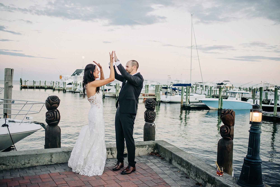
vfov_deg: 37.9
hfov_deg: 54.4
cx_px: 140
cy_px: 94
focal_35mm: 35
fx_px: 272
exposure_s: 1/640
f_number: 2.2
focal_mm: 35
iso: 400
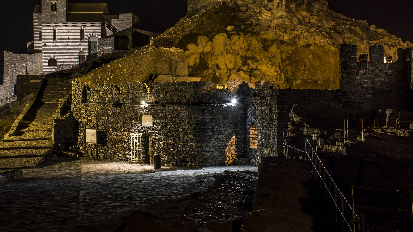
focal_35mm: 69
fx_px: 752
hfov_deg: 30.7
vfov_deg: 17.5
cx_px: 191
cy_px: 78
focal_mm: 35
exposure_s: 8
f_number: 9
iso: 100
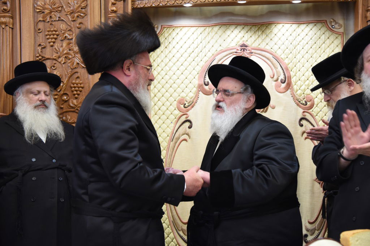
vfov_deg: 21.9
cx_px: 185
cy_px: 123
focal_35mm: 62
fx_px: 637
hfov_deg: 32.4
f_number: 4.5
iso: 2000
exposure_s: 1/125
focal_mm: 62
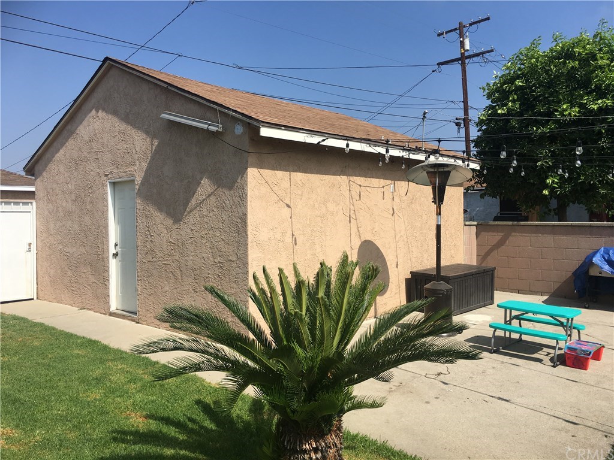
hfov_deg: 61.7
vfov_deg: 48.2
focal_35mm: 29
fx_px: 514
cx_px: 307
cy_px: 230
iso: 25
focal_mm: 4.15
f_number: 2.2
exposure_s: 1/1972
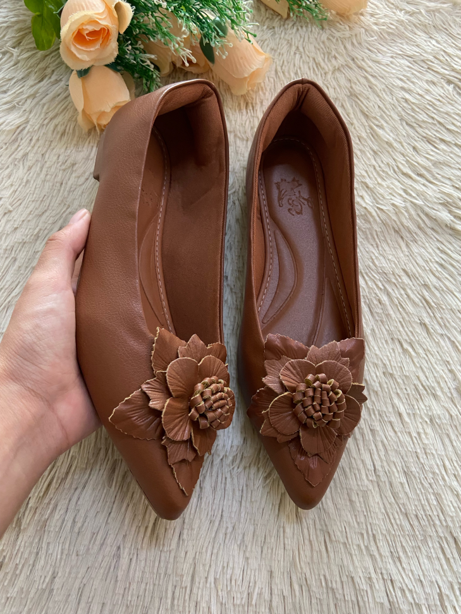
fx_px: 462
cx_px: 230
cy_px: 307
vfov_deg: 67.3
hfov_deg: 53.1
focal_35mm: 26
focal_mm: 4.25
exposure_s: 1/60
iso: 200
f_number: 1.8
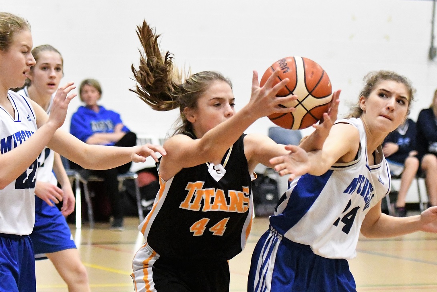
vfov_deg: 12.5
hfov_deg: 18.6
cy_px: 152
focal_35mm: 110
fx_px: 1336
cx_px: 228
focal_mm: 70
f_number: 2.8
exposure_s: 1/1000
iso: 12800
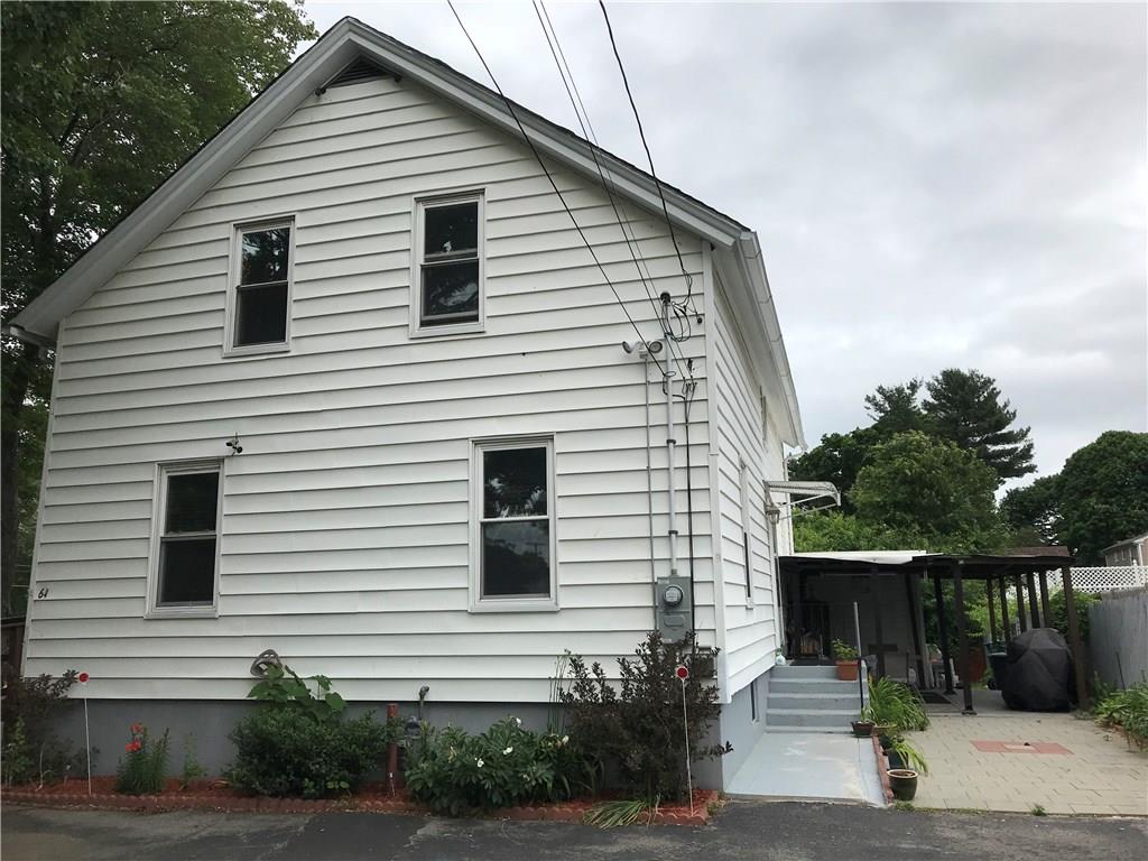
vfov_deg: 49.7
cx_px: 574
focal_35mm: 28
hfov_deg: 63.4
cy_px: 430
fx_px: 929
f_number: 1.8
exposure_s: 1/1842
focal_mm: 3.99
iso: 20
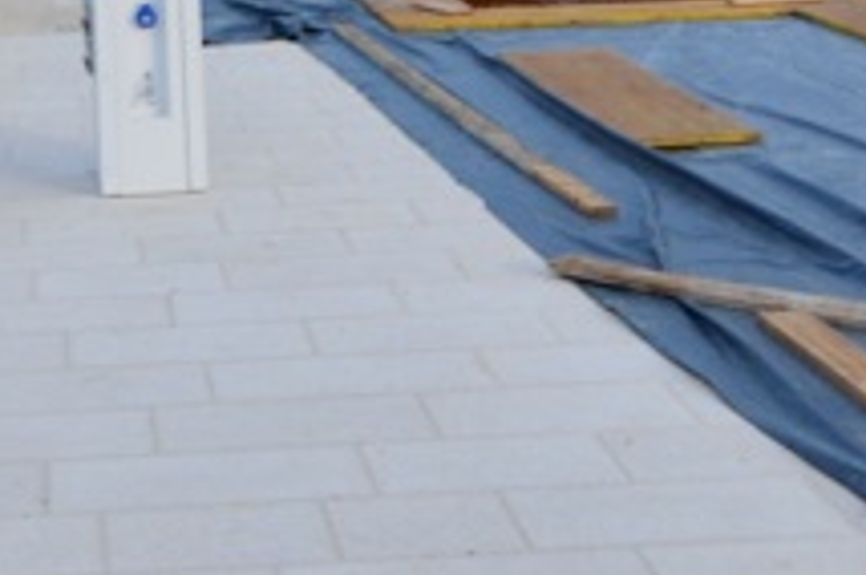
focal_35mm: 84
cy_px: -375
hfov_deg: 23.8
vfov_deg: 14.7
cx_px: 164
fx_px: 2018
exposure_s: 1/500
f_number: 4
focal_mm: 12
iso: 100
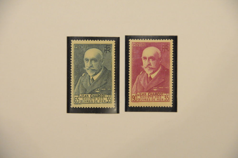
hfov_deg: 11.4
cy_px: 79
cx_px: 119
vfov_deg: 7.6
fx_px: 1188
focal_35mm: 180
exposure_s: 1/60
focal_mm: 120
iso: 3200
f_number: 6.3
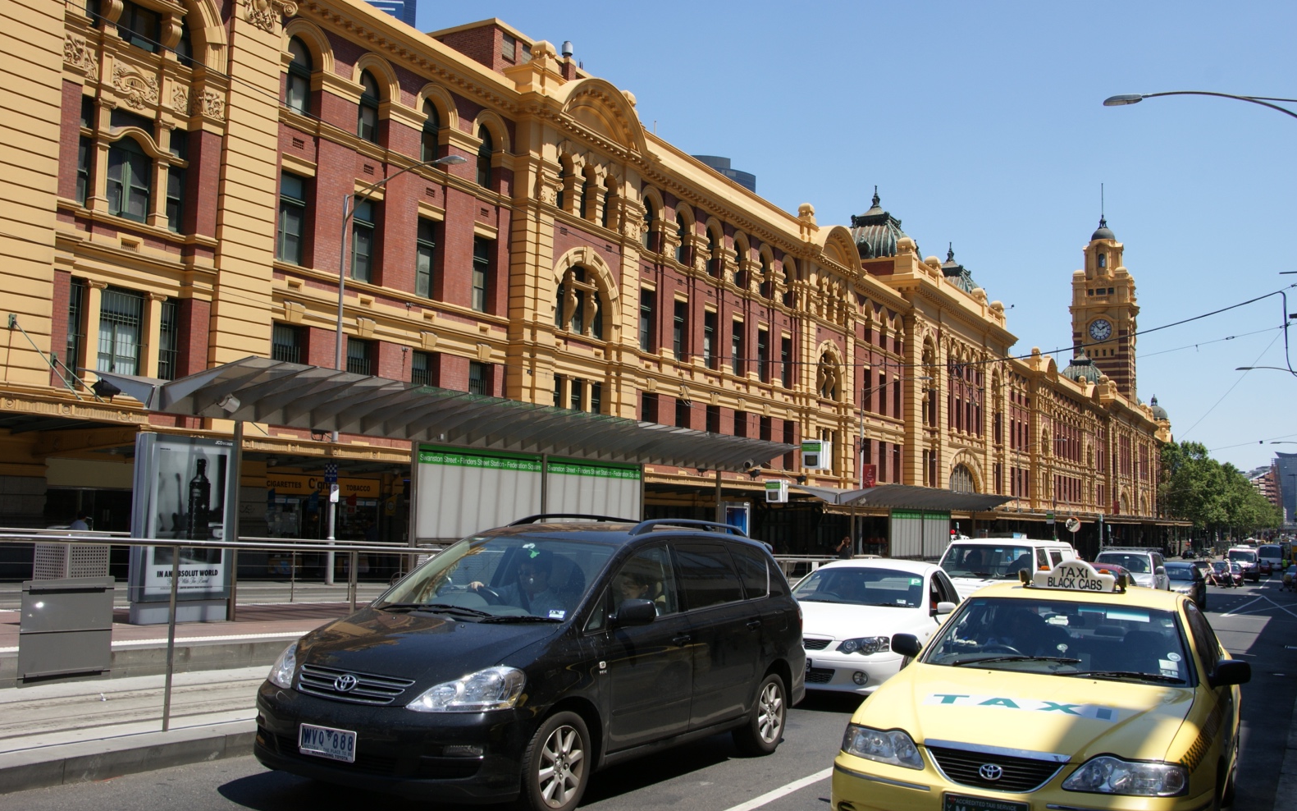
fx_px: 1202
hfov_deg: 56.7
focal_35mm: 34
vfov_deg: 37.3
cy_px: 410
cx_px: 652
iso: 100
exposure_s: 1/125
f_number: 10
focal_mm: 22
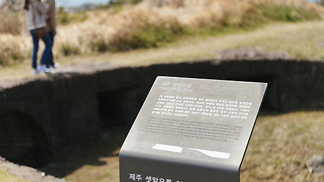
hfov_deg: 33.8
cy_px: 79
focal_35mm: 62
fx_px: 532
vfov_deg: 19.4
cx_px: 144
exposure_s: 1/2500
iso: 100
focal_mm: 52
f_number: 2.8
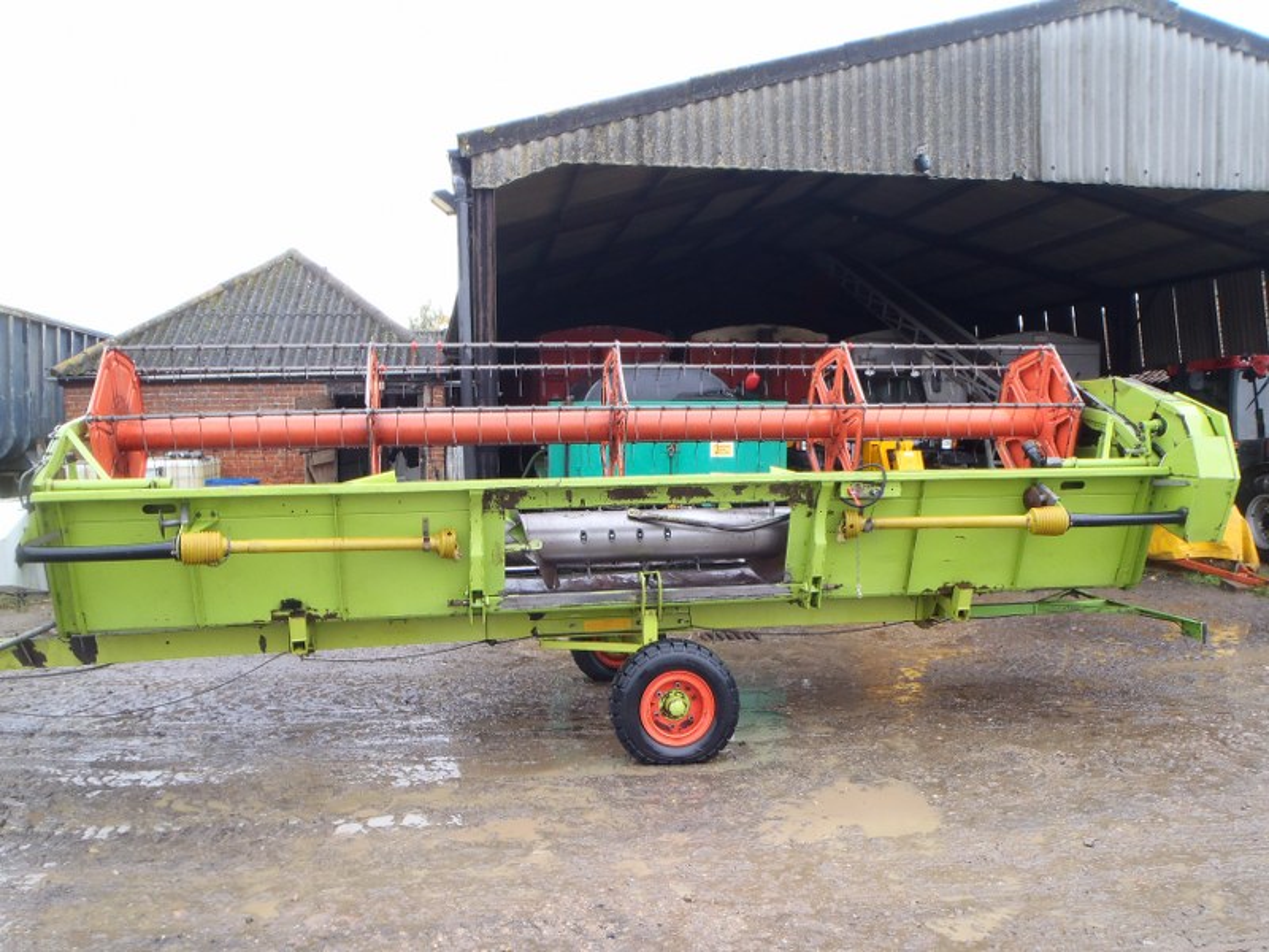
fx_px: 1026
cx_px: 634
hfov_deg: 63.4
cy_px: 476
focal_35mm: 28
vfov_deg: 49.7
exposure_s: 1/40
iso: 100
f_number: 3.5
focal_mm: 5
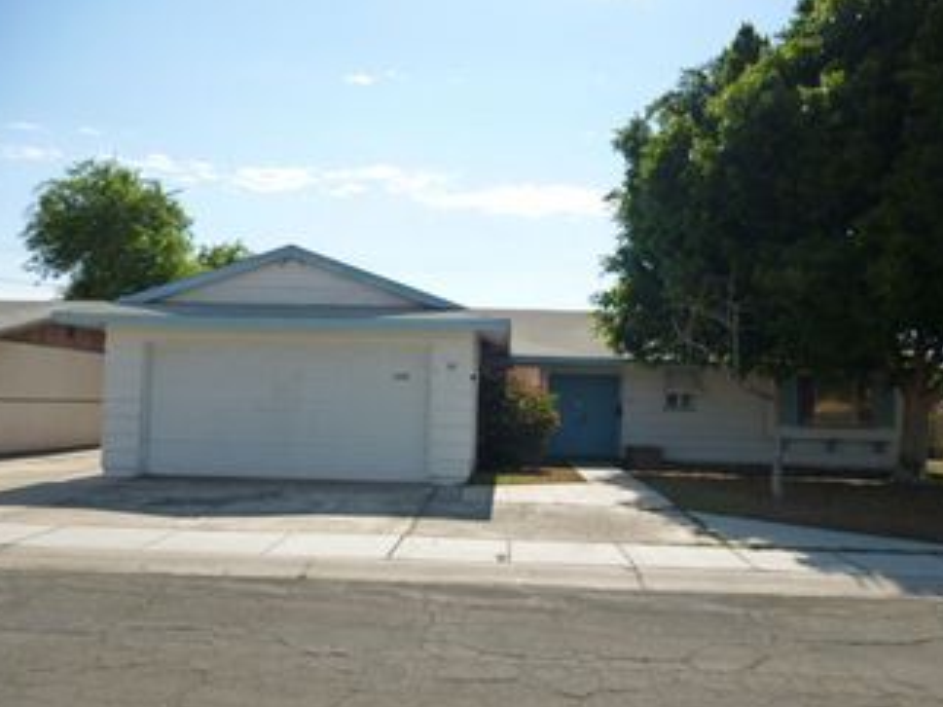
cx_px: 485
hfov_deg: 60.0
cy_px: 371
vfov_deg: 46.8
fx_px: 817
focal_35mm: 30
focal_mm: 5
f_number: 9
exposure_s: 1/125
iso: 160
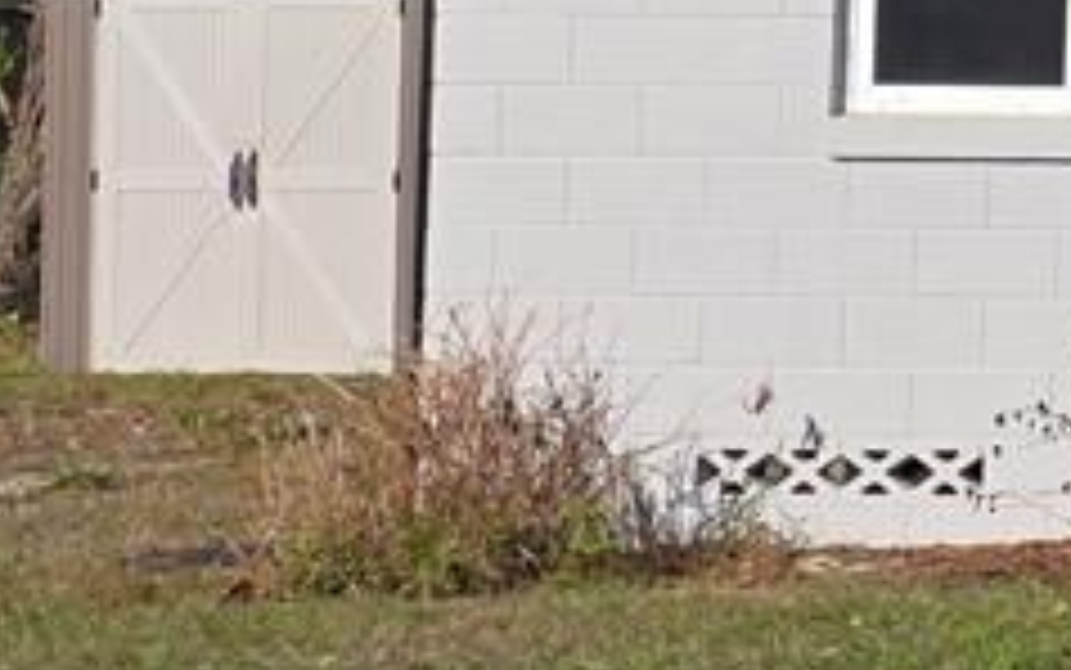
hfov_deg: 9.9
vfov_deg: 7.9
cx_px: 3150
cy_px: -202
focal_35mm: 164
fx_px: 4789
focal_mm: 6.25
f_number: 1.7
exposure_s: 1/7944
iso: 80
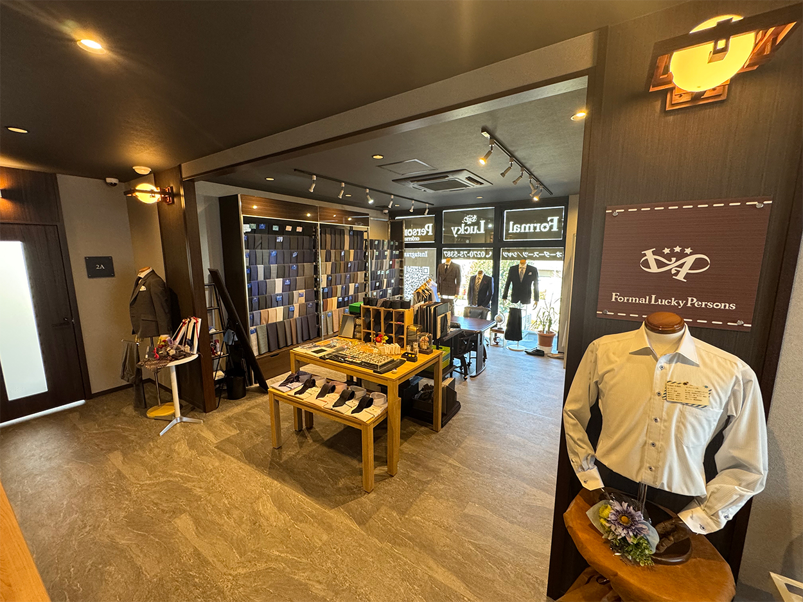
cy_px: 301
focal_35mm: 14
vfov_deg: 85.7
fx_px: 325
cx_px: 402
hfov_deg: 102.1
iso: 250
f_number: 2.2
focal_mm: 2.22
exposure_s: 1/50
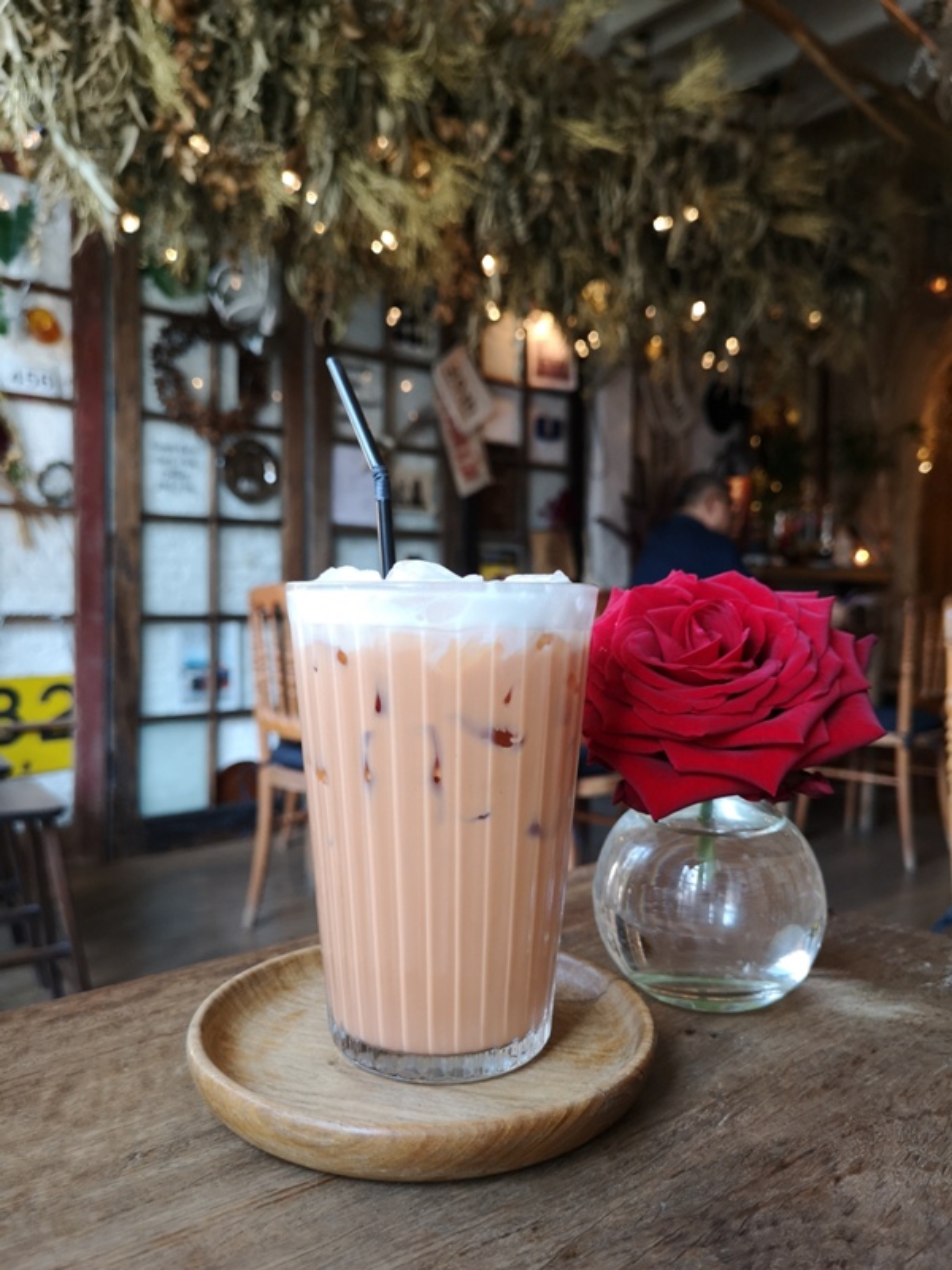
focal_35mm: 27
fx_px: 990
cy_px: 635
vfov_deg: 65.3
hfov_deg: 51.4
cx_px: 476
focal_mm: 3.95
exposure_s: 1/50
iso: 200
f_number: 1.8
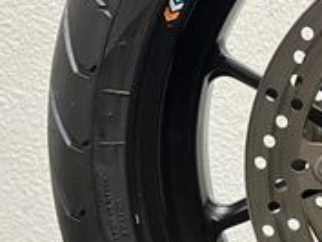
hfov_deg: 18.8
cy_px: 153
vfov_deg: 15.7
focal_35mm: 94
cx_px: 458
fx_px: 875
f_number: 1.6
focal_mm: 5.1
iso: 320
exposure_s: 1/50
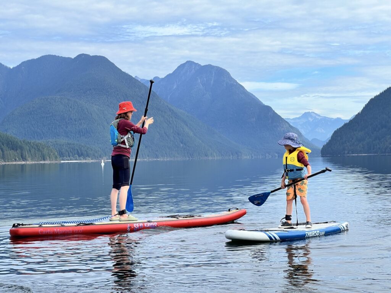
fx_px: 870
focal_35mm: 77
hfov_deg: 25.3
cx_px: 196
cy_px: 146
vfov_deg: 19.1
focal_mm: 9
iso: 32
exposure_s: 1/492
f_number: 2.8
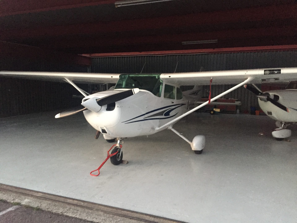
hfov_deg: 61.7
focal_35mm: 29
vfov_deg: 48.2
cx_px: 148
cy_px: 112
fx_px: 249
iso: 400
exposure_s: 1/15
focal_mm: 4.15
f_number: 2.2
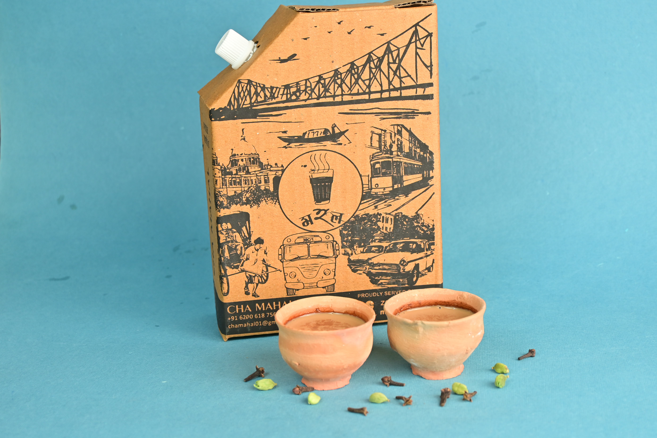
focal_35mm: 56
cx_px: 328
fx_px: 1013
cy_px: 219
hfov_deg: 35.9
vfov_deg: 24.4
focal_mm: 37
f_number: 5.3
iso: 200
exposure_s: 1/100
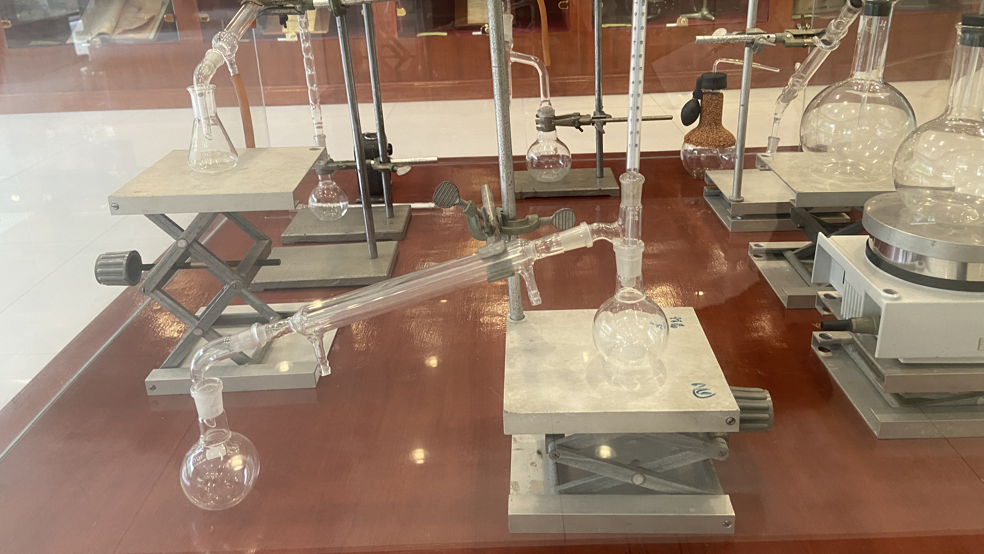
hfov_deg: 66.1
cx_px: 490
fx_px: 757
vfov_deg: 39.7
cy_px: 186
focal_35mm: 29
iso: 200
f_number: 1.8
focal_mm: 4.25
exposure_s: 1/50
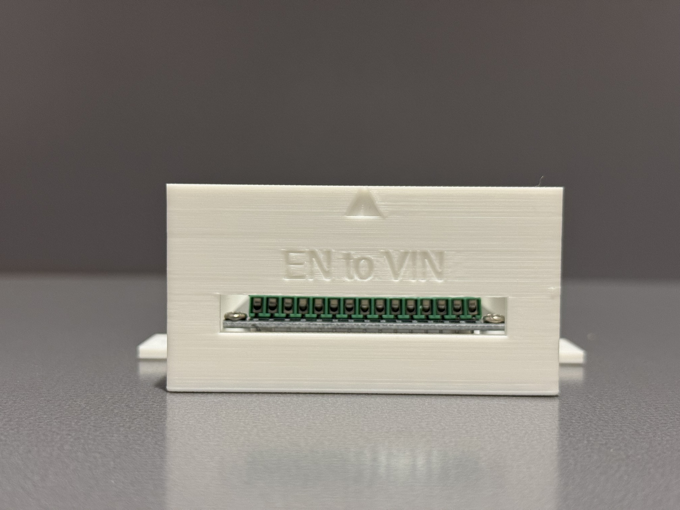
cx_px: 340
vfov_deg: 30.3
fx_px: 943
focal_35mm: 48
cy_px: 255
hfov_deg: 39.7
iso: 100
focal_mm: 6.76
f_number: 1.78
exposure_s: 1/60
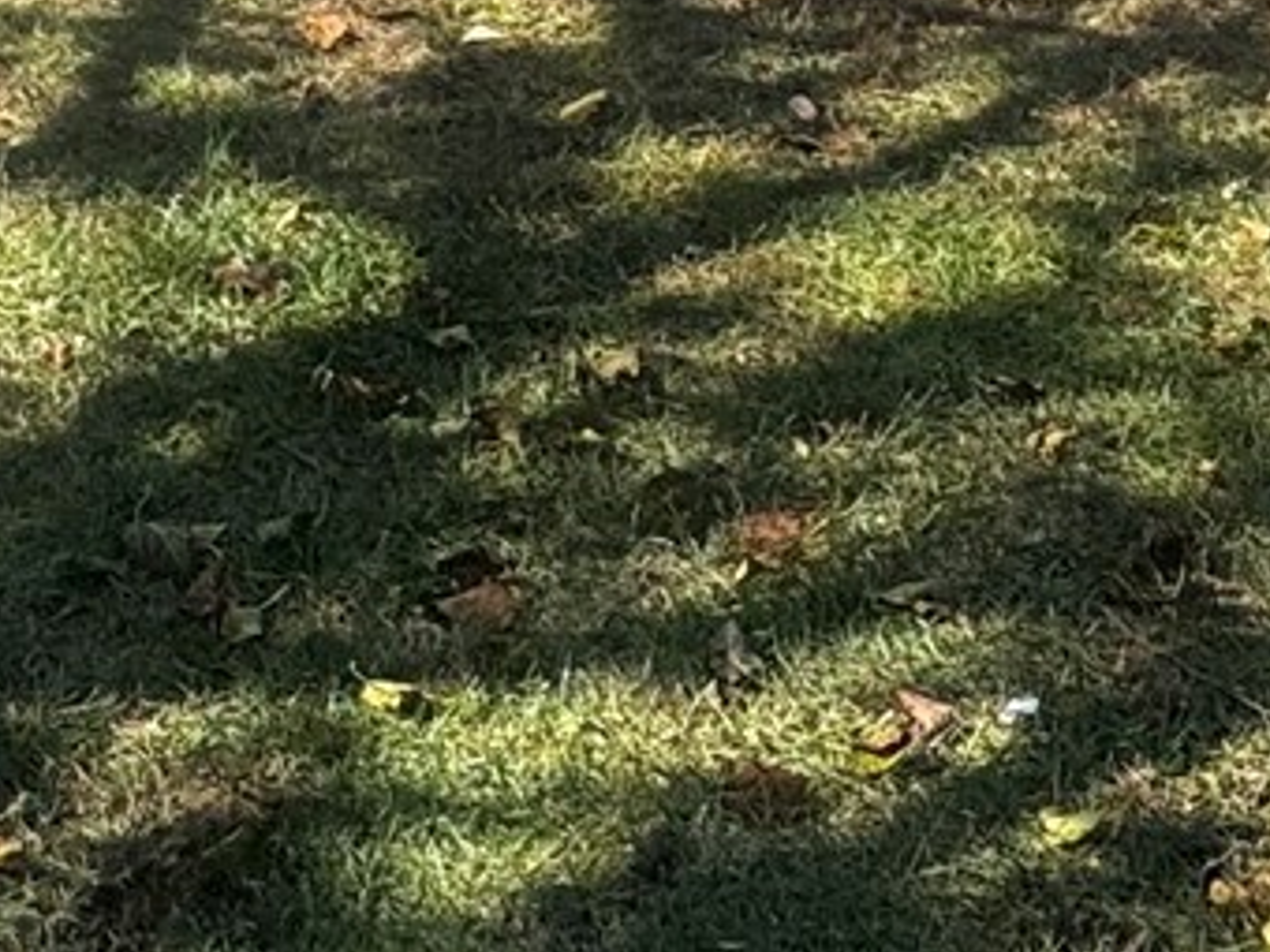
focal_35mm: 79
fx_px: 2898
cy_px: -836
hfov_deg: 24.7
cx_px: 684
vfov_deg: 15.6
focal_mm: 2.22
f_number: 2.2
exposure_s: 1/840
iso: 40
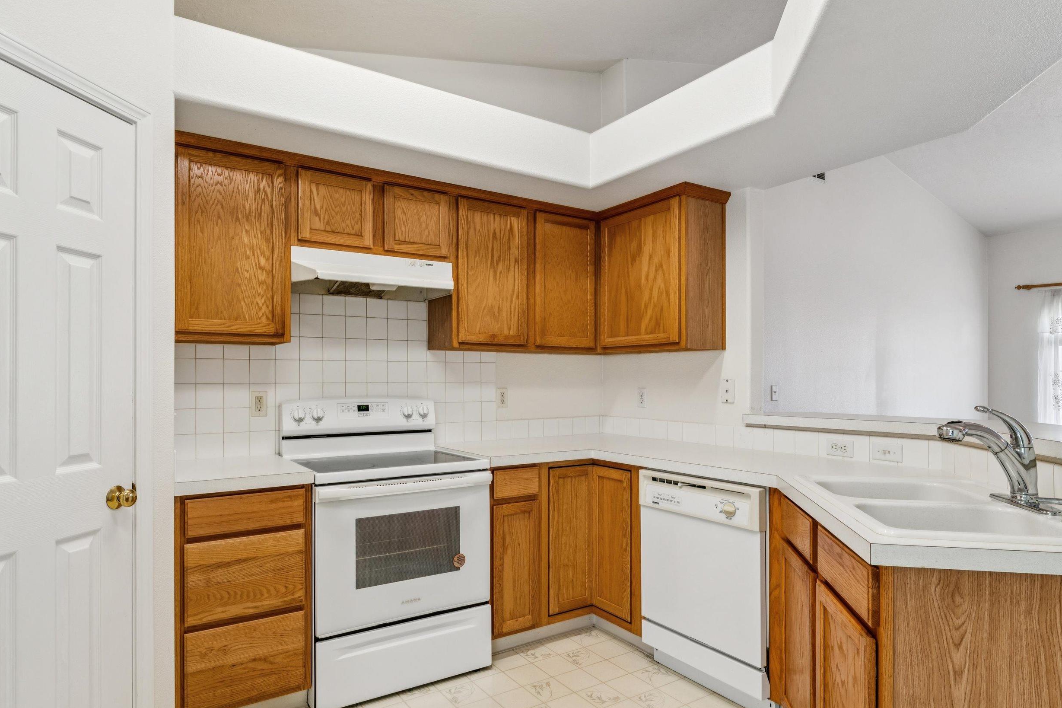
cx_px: 503
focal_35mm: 21
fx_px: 612
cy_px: 379
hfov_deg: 81.8
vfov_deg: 60.0
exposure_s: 1/15
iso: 400
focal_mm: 16.6
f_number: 13
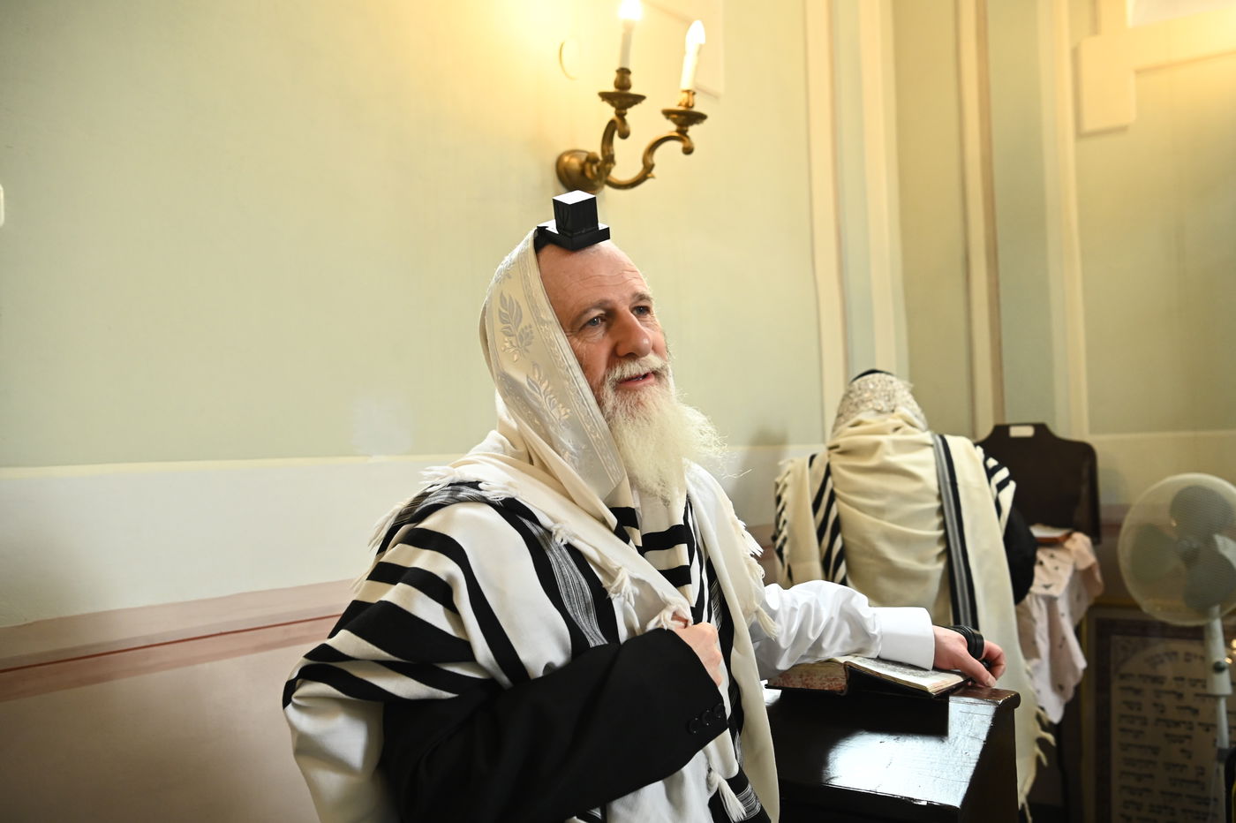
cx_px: 618
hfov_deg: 50.7
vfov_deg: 35.0
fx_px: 1304
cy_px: 412
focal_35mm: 38
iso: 2000
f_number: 4.5
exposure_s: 1/100
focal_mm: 38
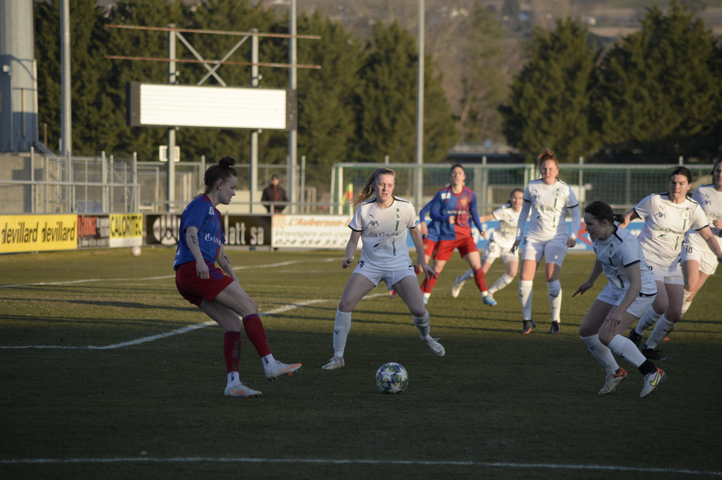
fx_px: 3606
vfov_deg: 7.6
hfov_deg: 11.4
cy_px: 240
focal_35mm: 180
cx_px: 361
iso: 280
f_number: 5
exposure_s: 1/800
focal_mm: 180
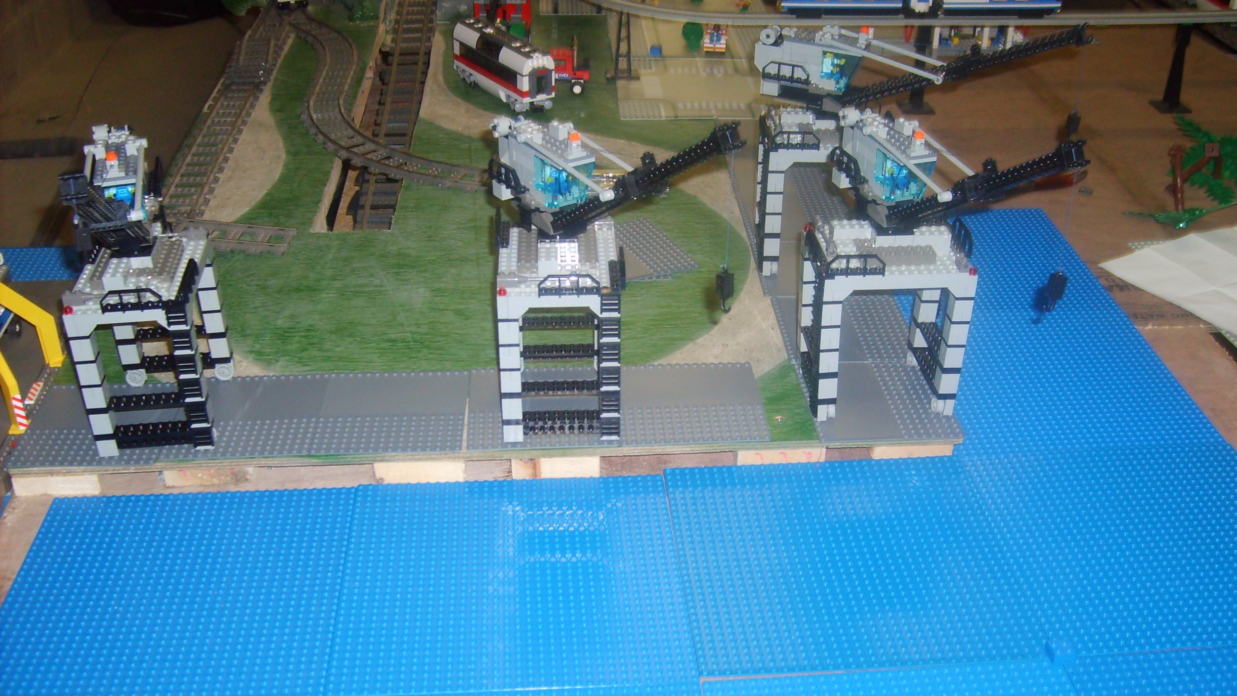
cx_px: 632
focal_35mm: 39
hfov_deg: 51.6
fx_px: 1279
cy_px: 366
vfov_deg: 30.4
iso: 100
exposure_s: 1/45
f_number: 2.8
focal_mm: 5.8
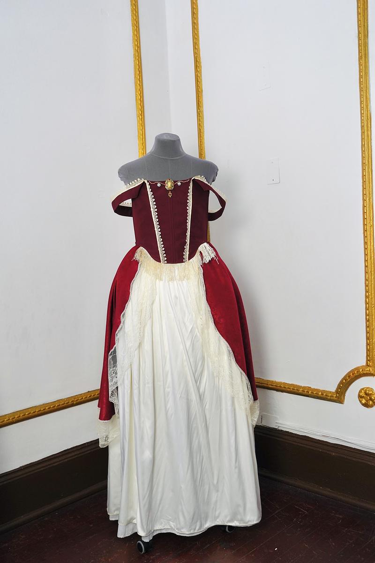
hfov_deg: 35.9
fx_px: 578
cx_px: 188
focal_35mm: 37
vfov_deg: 51.9
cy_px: 282
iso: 1250
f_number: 5
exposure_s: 1/160
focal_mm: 37
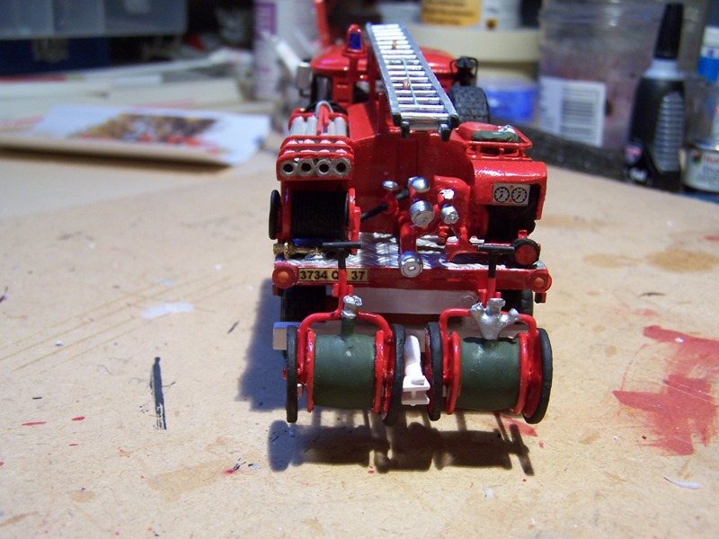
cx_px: 360
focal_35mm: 38
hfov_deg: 49.0
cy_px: 270
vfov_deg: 37.7
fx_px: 789
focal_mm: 6.3
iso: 140
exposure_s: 1/30
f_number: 2.8
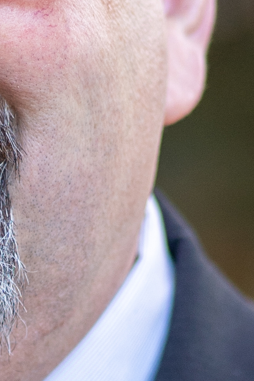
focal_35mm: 581
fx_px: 6151
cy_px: 487
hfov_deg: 2.4
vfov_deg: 3.5
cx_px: -122
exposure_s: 1/320
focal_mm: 85
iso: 320
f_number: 2.2
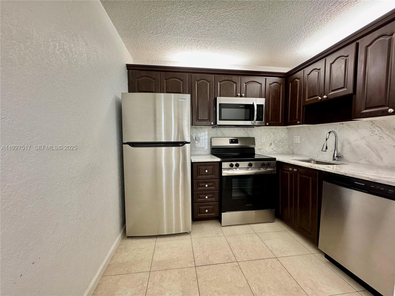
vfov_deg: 85.7
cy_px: 148
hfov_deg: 102.1
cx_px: 198
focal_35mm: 14
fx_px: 160
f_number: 2.2
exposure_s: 1/120
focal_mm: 2.22
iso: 250
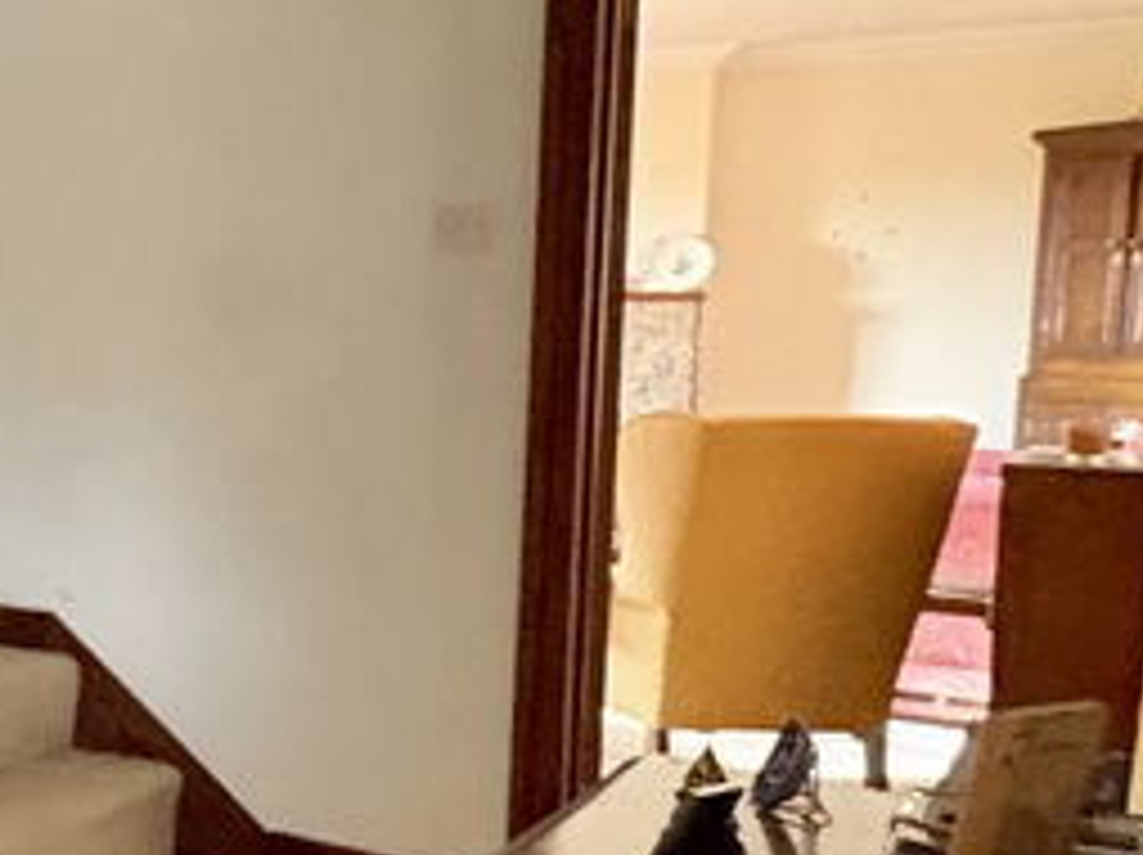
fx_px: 1748
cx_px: -824
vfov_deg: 27.5
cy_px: 378
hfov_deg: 23.1
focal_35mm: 53
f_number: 2.2
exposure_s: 1/30
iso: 1600
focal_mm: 2.22
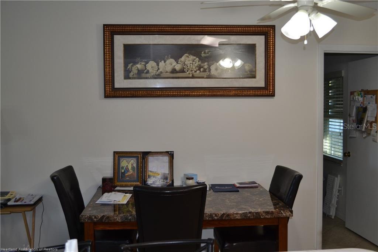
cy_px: 126
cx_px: 189
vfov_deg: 36.8
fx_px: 378
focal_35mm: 36
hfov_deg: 53.1
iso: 400
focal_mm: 24
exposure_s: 1/60
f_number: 4
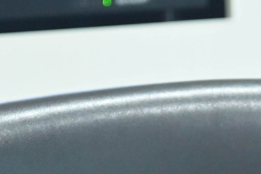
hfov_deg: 2.5
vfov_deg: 1.7
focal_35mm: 825
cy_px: 400
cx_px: 448
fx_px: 5981
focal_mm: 120
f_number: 4
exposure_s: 1/100
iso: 1800
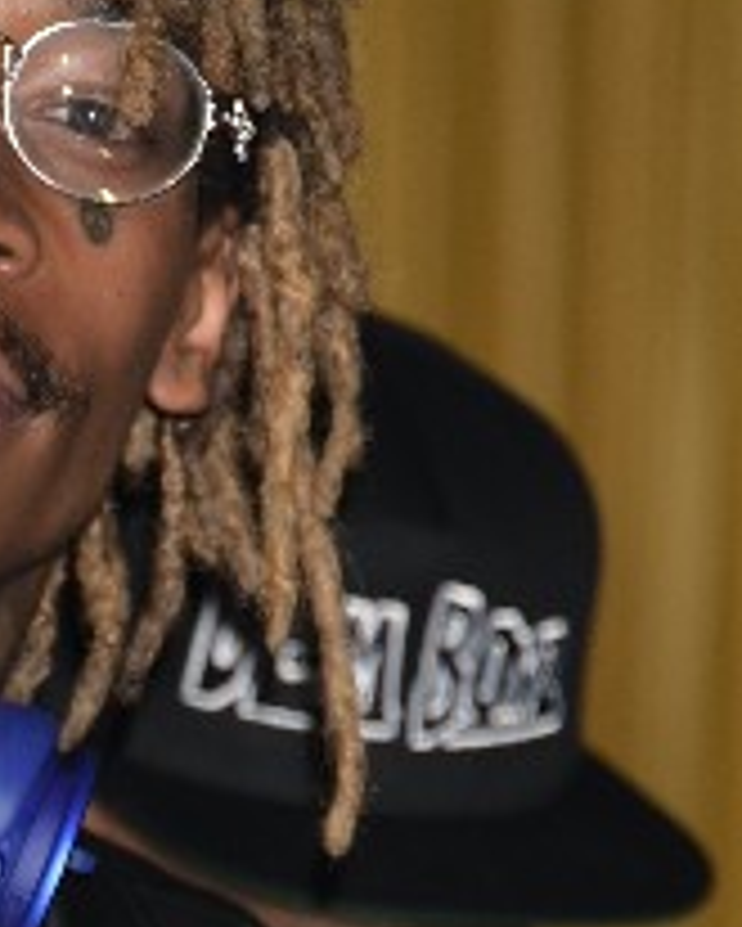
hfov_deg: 1.9
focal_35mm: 837
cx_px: -290
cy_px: 1089
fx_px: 22959
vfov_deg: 2.3
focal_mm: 230
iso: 800
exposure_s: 1/45
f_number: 5.6
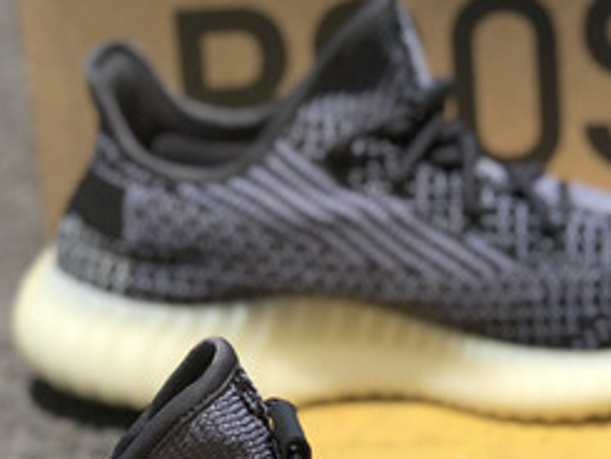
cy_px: 408
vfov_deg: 9.4
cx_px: 426
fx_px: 2773
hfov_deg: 12.6
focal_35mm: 157
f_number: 2.4
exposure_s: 1/889
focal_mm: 6
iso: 16
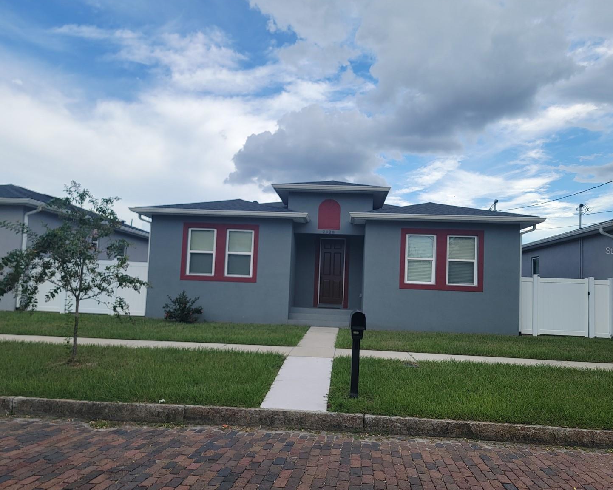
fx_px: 472
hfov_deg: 66.0
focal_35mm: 26
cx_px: 306
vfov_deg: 54.9
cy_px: 250
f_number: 1.8
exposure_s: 1/767
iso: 16
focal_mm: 6.7
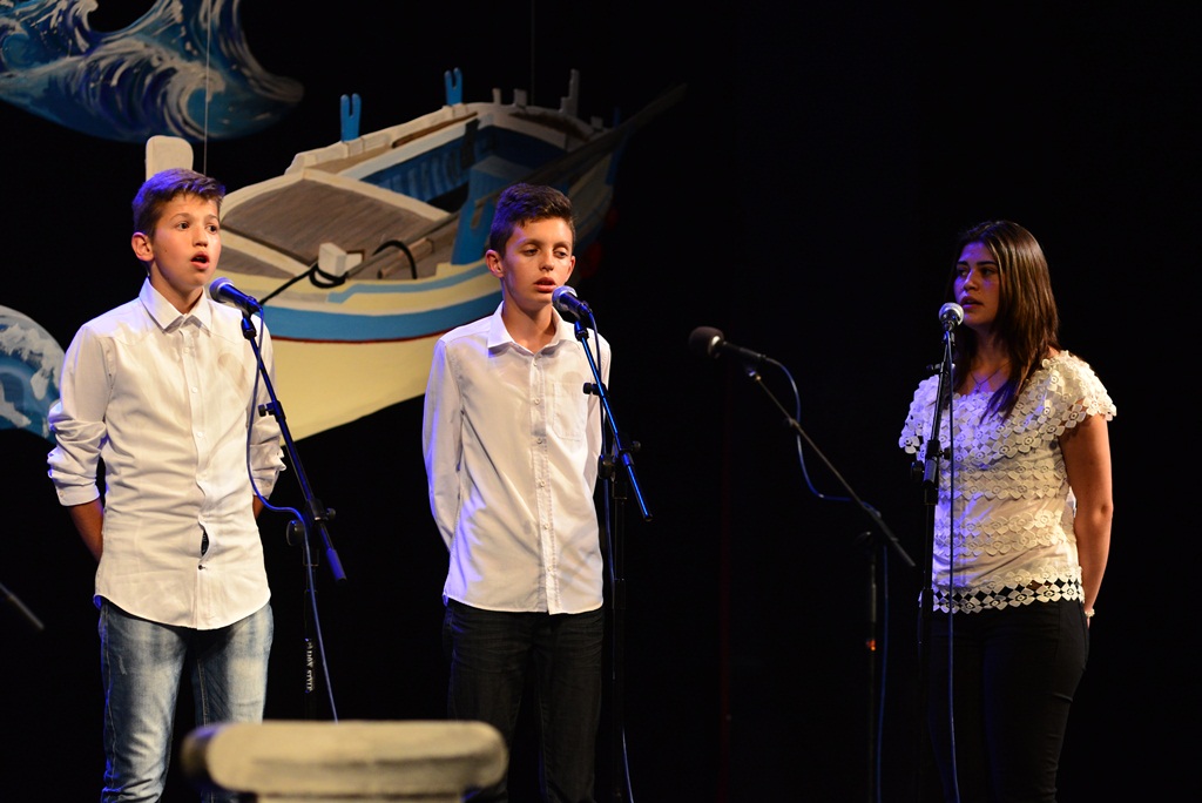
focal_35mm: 145
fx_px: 4844
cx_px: 601
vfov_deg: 9.5
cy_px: 402
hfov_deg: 14.1
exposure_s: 1/125
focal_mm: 145
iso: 2000
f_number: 4.5
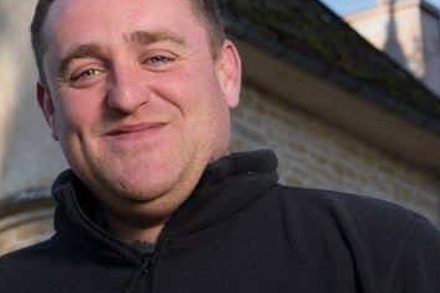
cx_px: -216
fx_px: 1845
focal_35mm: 151
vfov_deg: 9.0
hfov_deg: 12.9
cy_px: -74
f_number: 5.6
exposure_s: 1/250
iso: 100
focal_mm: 42
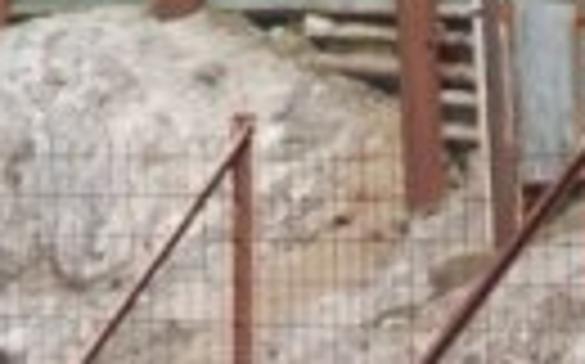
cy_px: 890
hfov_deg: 2.4
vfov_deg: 1.5
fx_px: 13859
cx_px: 284
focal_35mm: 870
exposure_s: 1/1000
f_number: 6
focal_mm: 116
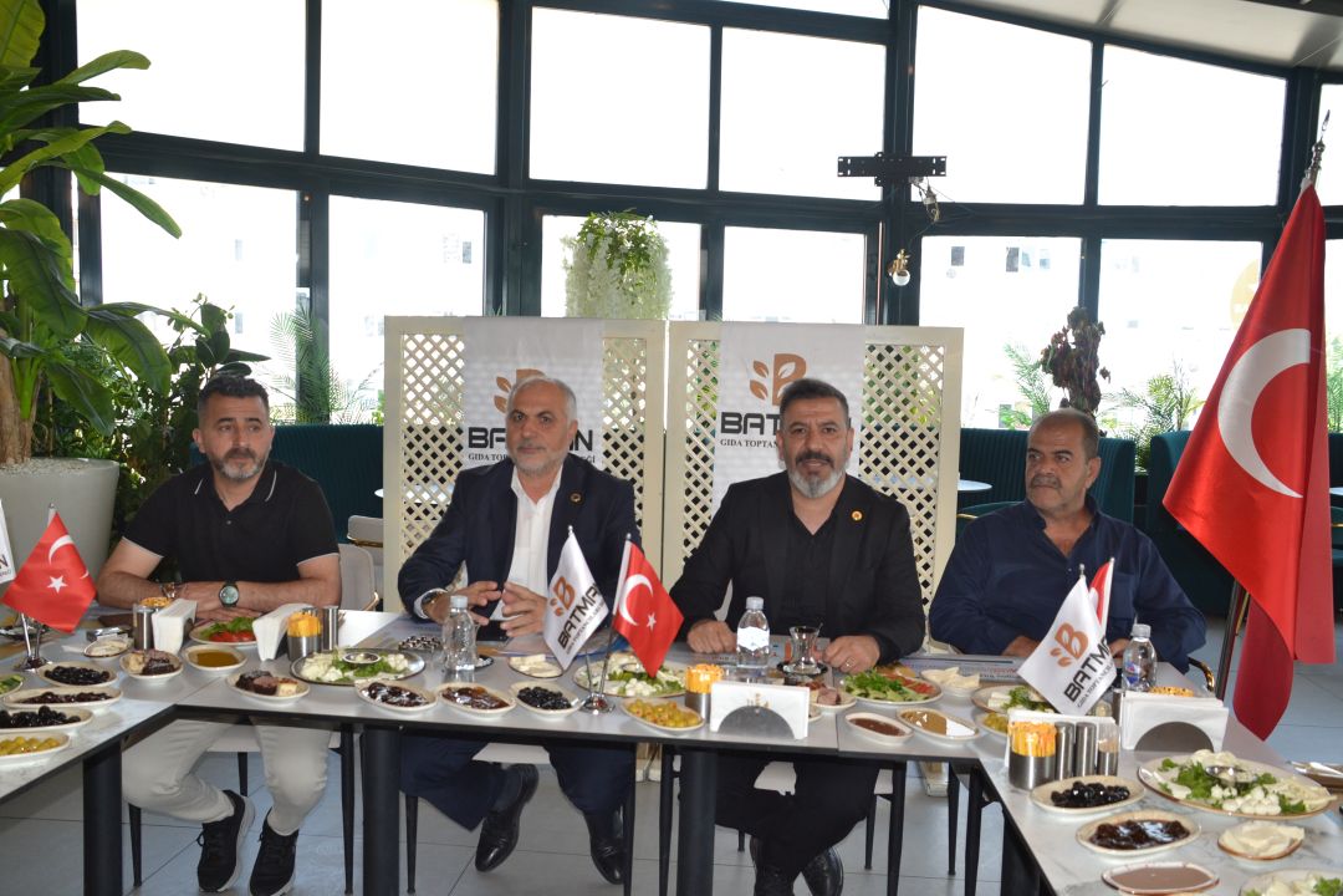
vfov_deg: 43.6
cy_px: 448
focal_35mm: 30
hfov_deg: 61.9
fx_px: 1119
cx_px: 672
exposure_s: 1/100
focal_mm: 20
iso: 400
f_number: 4
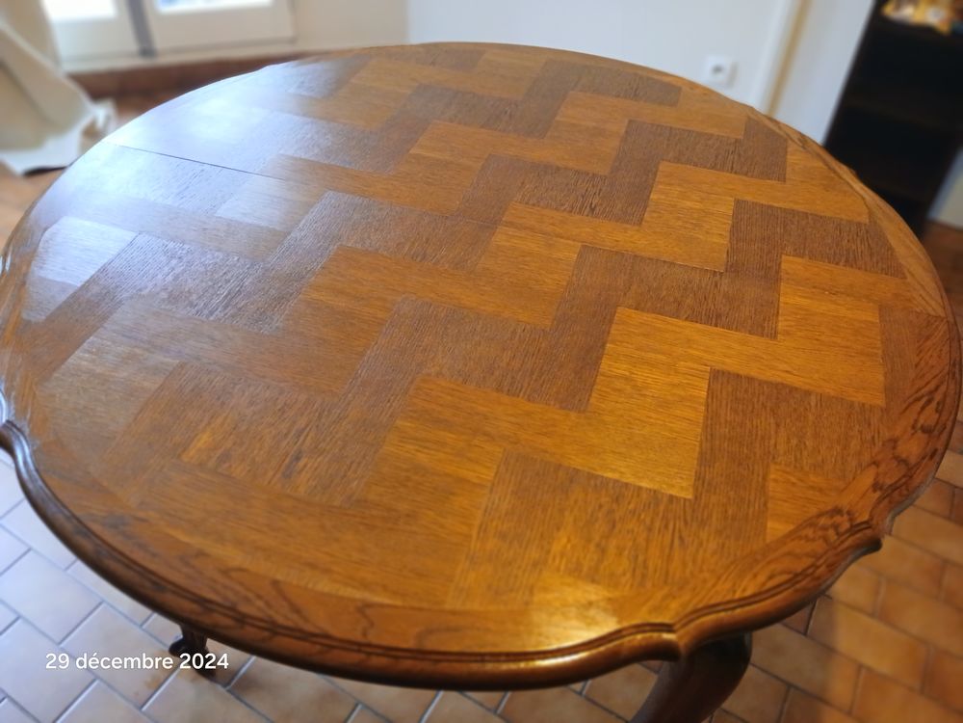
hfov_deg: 67.3
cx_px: 482
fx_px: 723
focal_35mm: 26
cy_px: 362
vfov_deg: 53.1
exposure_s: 1/20
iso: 500
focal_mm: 3.98
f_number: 1.8
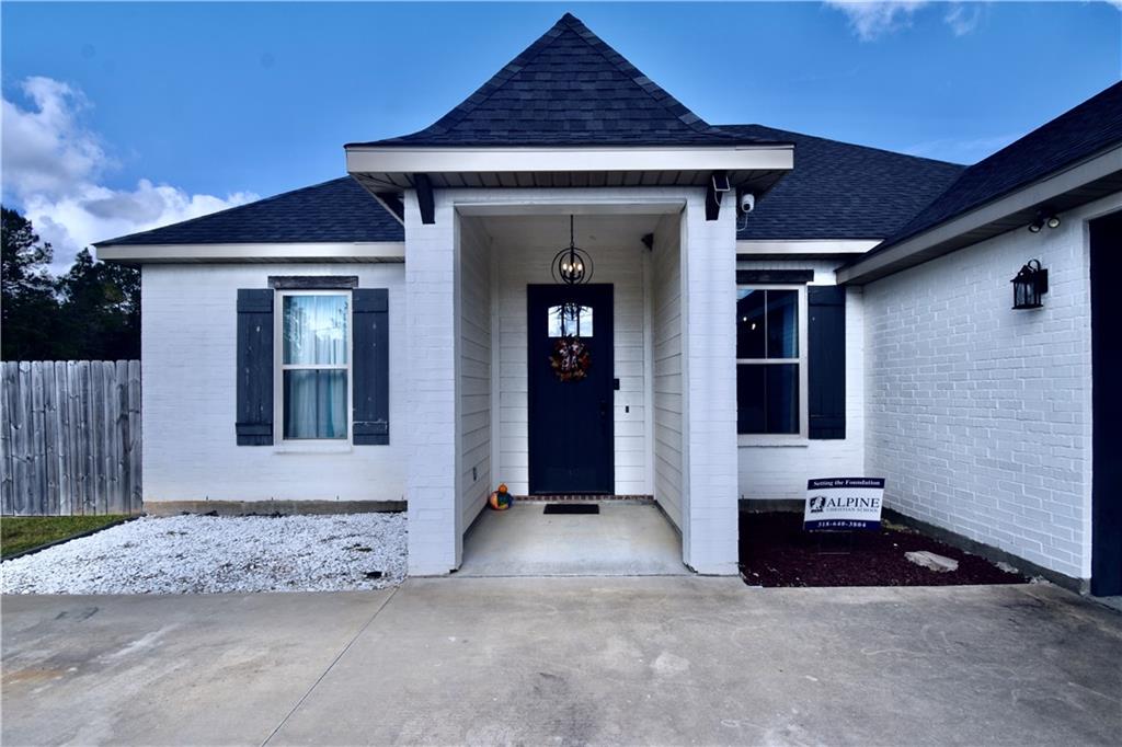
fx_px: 537
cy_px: 374
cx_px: 561
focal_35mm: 17
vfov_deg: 69.6
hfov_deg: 92.5
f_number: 10
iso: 100
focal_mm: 11.5
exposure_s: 1/200
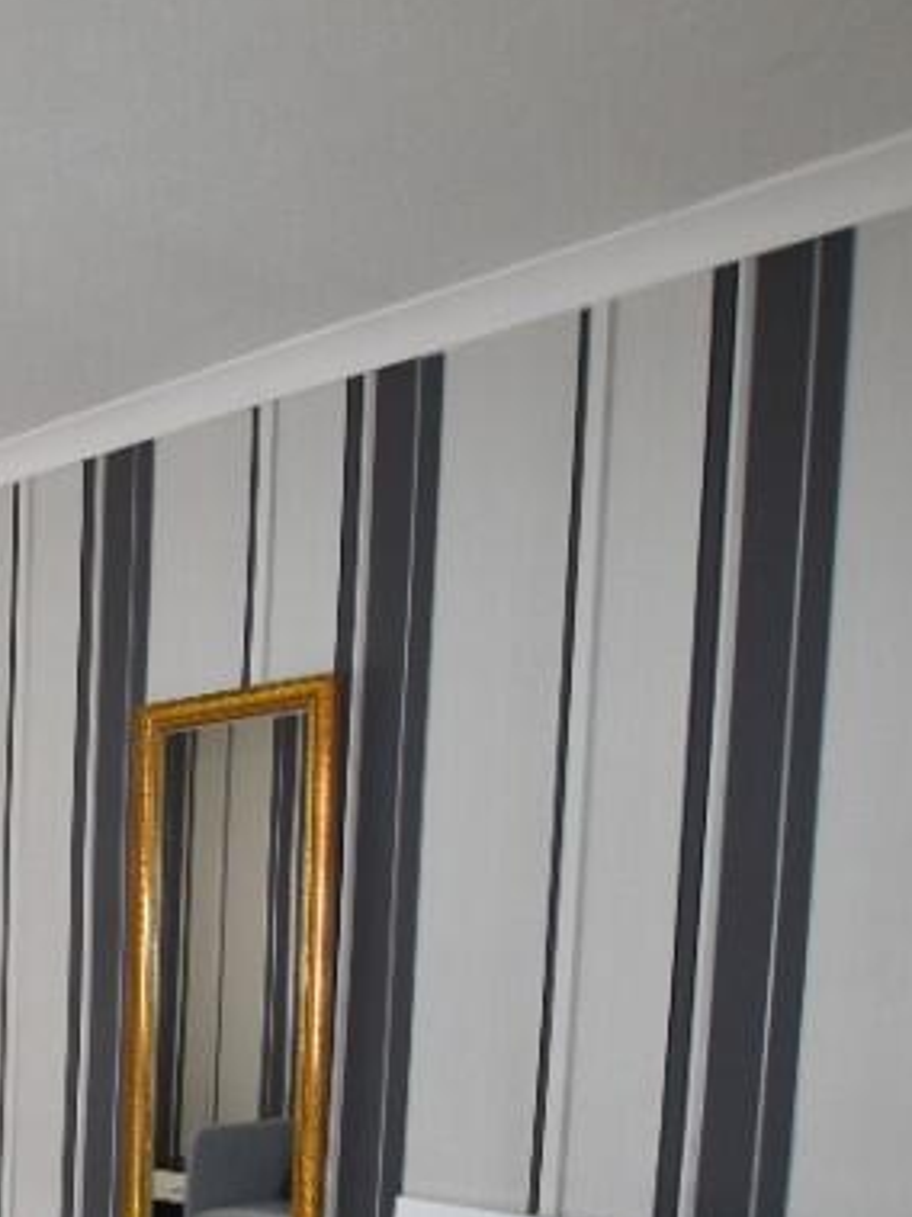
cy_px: 1071
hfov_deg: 27.2
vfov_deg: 44.1
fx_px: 1371
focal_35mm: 39
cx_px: -414
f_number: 5
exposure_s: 1/200
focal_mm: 10
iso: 500
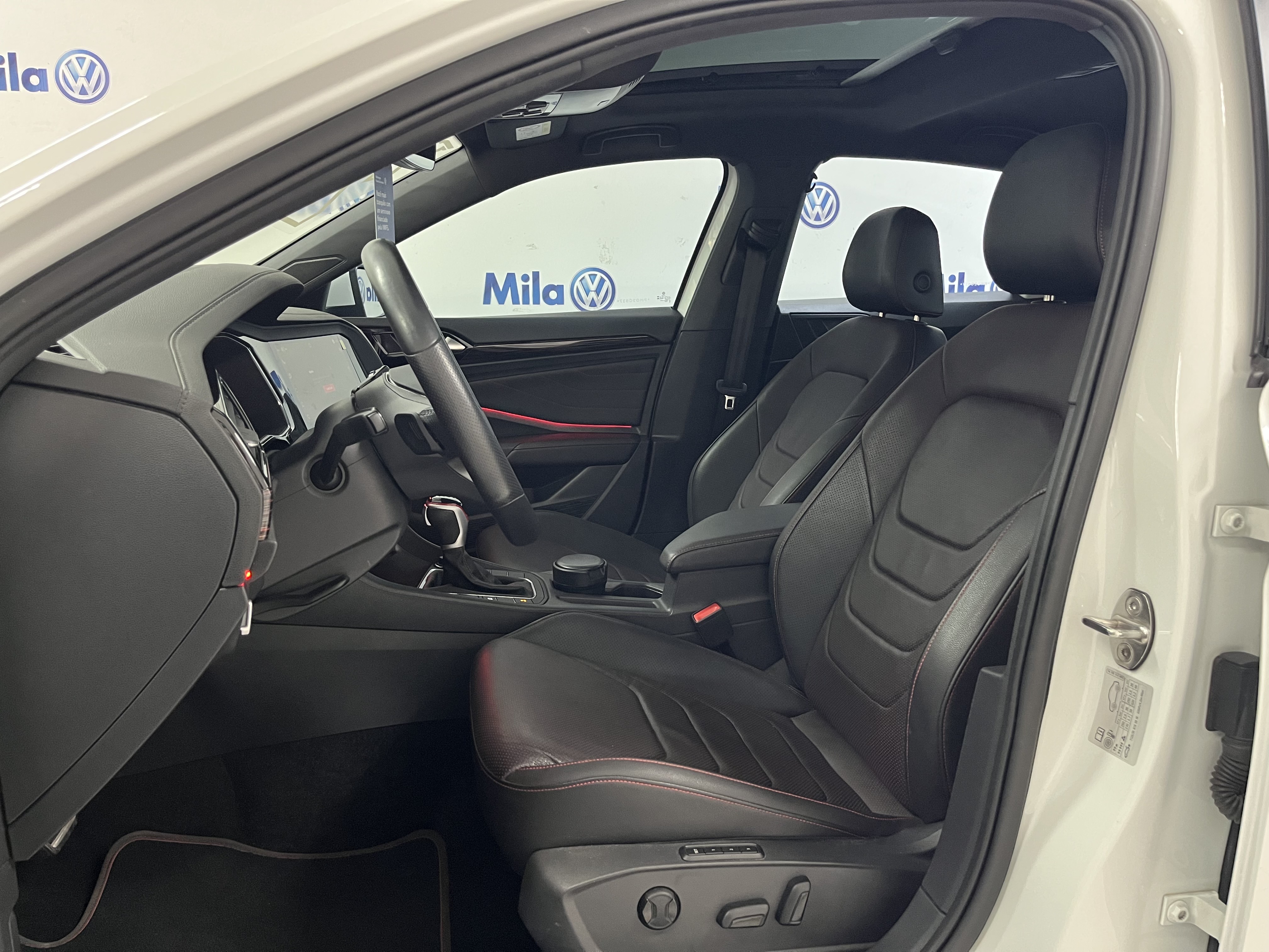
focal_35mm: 26
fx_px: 953
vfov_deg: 53.1
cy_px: 476
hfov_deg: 67.3
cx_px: 634
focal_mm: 5.1
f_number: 1.6
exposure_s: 1/40
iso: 500
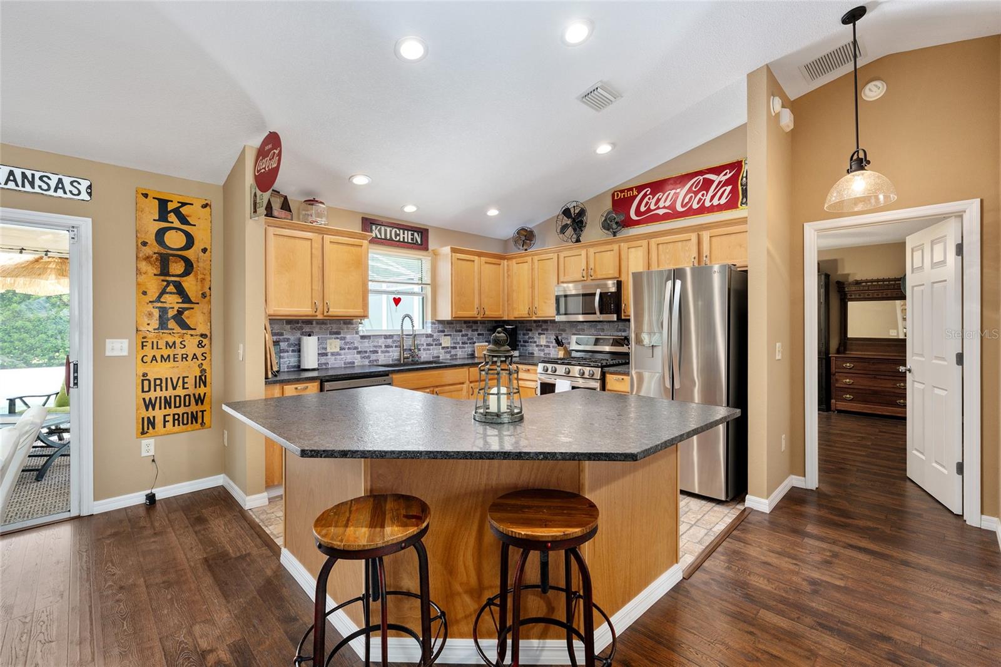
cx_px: 500
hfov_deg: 100.4
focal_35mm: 15
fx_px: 417
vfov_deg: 77.3
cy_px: 334
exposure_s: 1/5
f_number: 7.1
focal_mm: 15
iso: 200
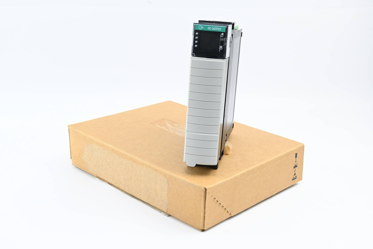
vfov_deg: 27.7
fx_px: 505
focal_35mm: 49
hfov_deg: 40.5
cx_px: 186
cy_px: 124
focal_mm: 32.5
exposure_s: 1/50
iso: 250
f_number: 6.3
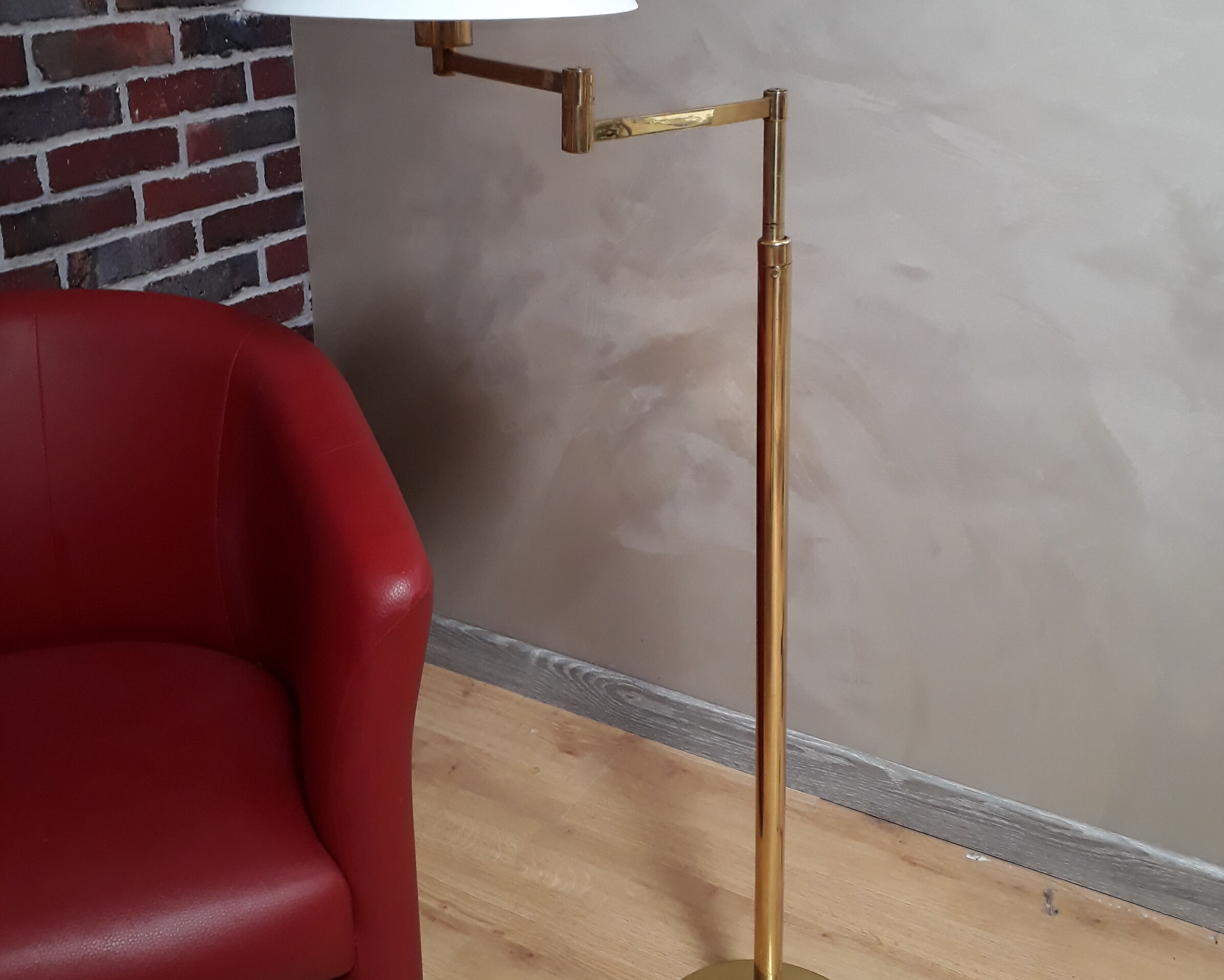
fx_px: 1304
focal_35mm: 36
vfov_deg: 40.8
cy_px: 362
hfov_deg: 50.3
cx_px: 623
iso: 160
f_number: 1.9
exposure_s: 1/33
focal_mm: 3.6
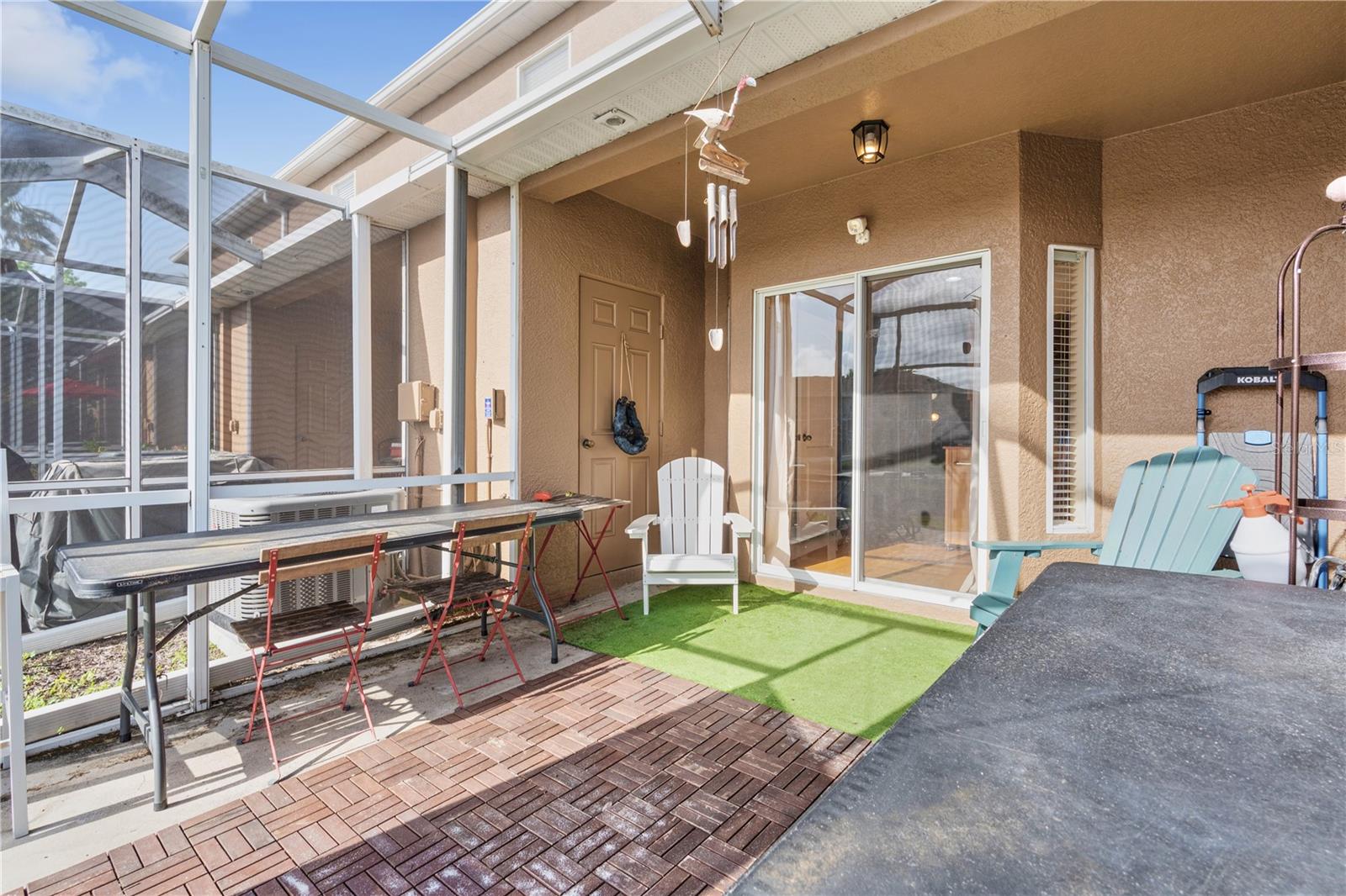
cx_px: 673
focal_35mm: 16
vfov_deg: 73.7
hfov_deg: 96.7
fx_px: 598
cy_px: 448
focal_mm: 16
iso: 200
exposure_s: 1/125
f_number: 9
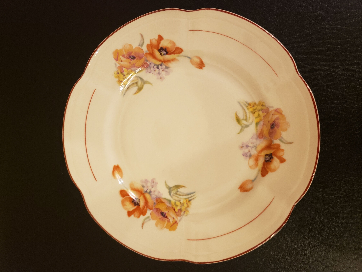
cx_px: 181
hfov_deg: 67.3
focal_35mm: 26
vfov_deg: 53.1
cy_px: 136
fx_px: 272
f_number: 1.5
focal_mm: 4.3
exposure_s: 1/33
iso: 250
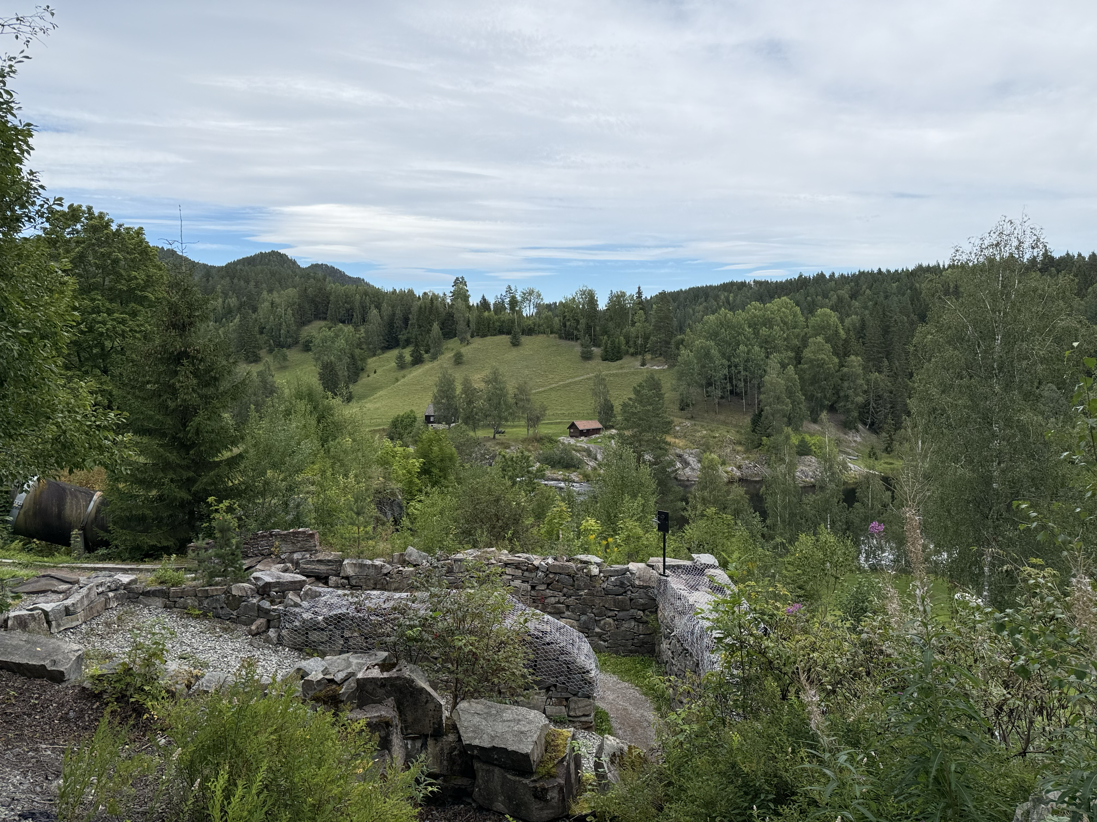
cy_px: 411
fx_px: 761
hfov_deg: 71.6
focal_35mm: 24
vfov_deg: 56.8
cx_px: 548
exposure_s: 1/3759
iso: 80
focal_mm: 6.76
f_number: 1.78
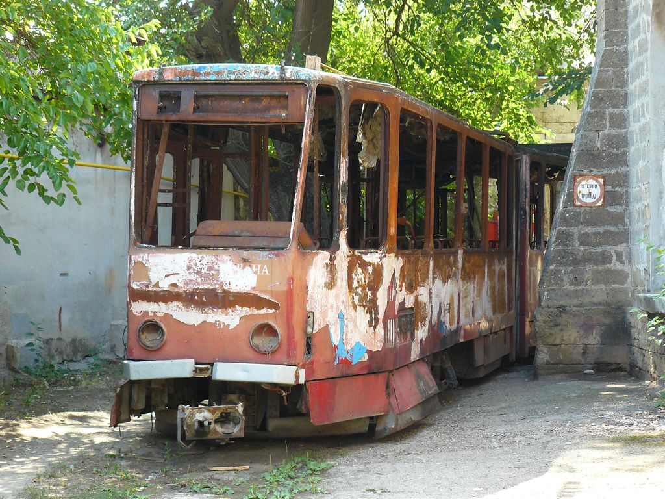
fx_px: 1479
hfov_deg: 25.3
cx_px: 332
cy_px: 250
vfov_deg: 19.1
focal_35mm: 77
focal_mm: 12.9
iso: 200
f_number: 3.2
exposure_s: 1/160
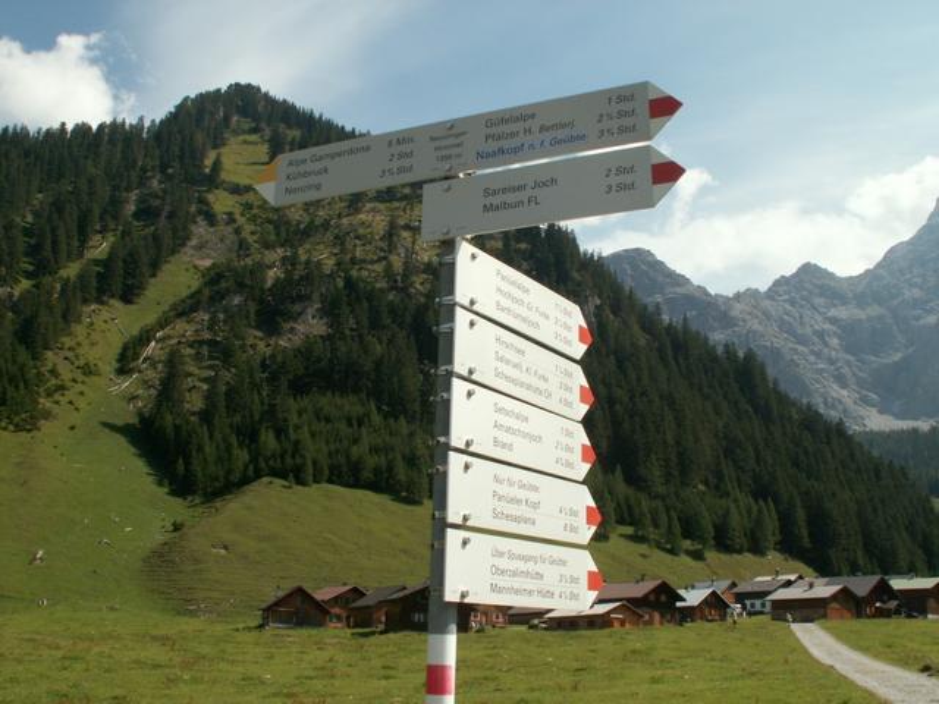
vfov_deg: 40.7
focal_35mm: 35
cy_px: 352
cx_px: 470
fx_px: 949
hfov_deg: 52.6
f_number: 7.1
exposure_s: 1/200
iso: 50
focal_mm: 5.86
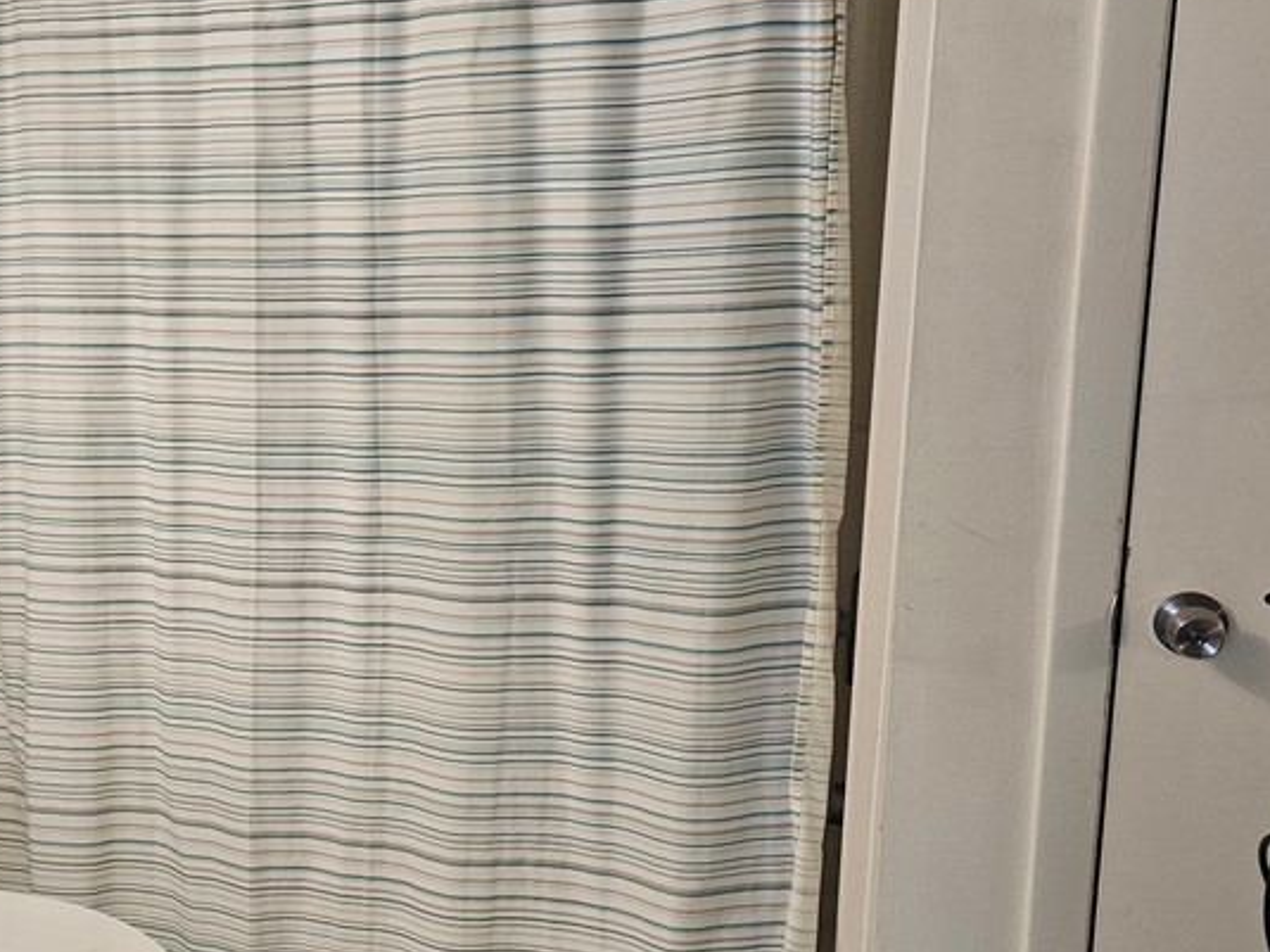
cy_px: 534
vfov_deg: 32.8
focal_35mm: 44
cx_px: 230
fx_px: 1614
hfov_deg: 40.9
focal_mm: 6.3
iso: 250
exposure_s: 1/120
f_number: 1.7
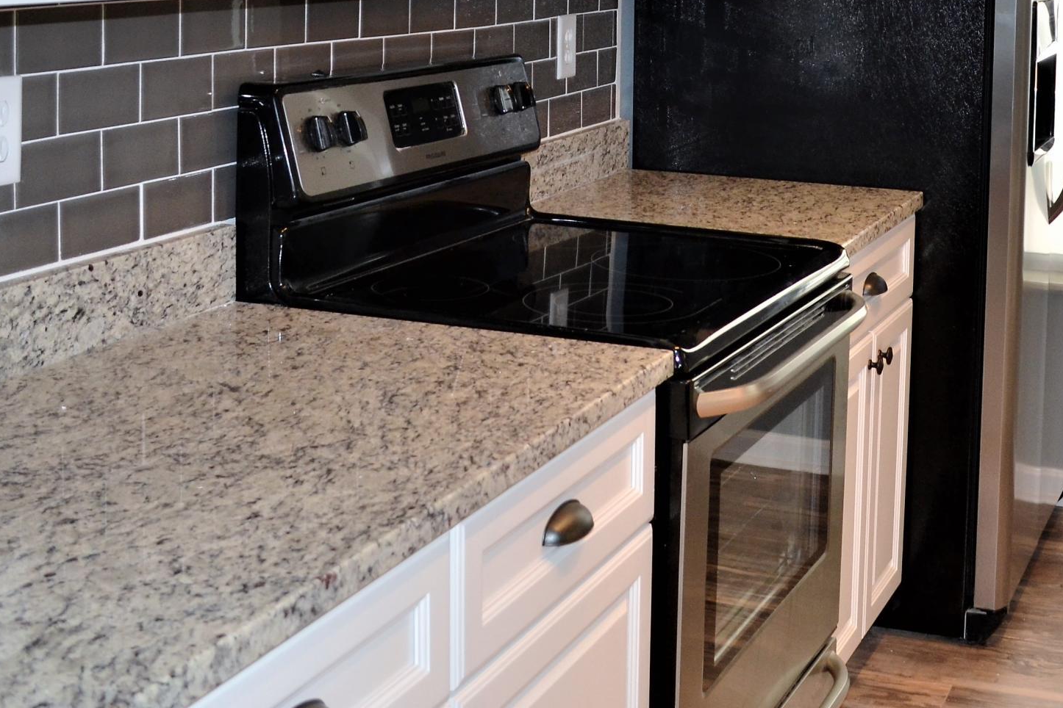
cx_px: 710
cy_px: 9
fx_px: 1653
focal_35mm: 56
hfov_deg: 35.3
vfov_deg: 23.2
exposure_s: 1/60
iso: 400
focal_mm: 18
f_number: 4
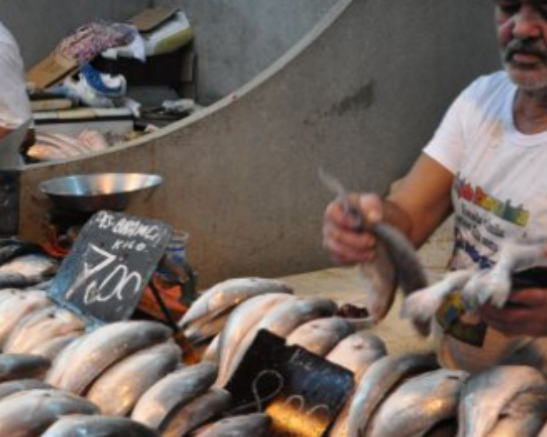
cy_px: 263
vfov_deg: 29.6
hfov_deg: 36.0
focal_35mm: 51
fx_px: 825
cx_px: 154
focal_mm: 18
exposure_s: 1/60
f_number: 4
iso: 800
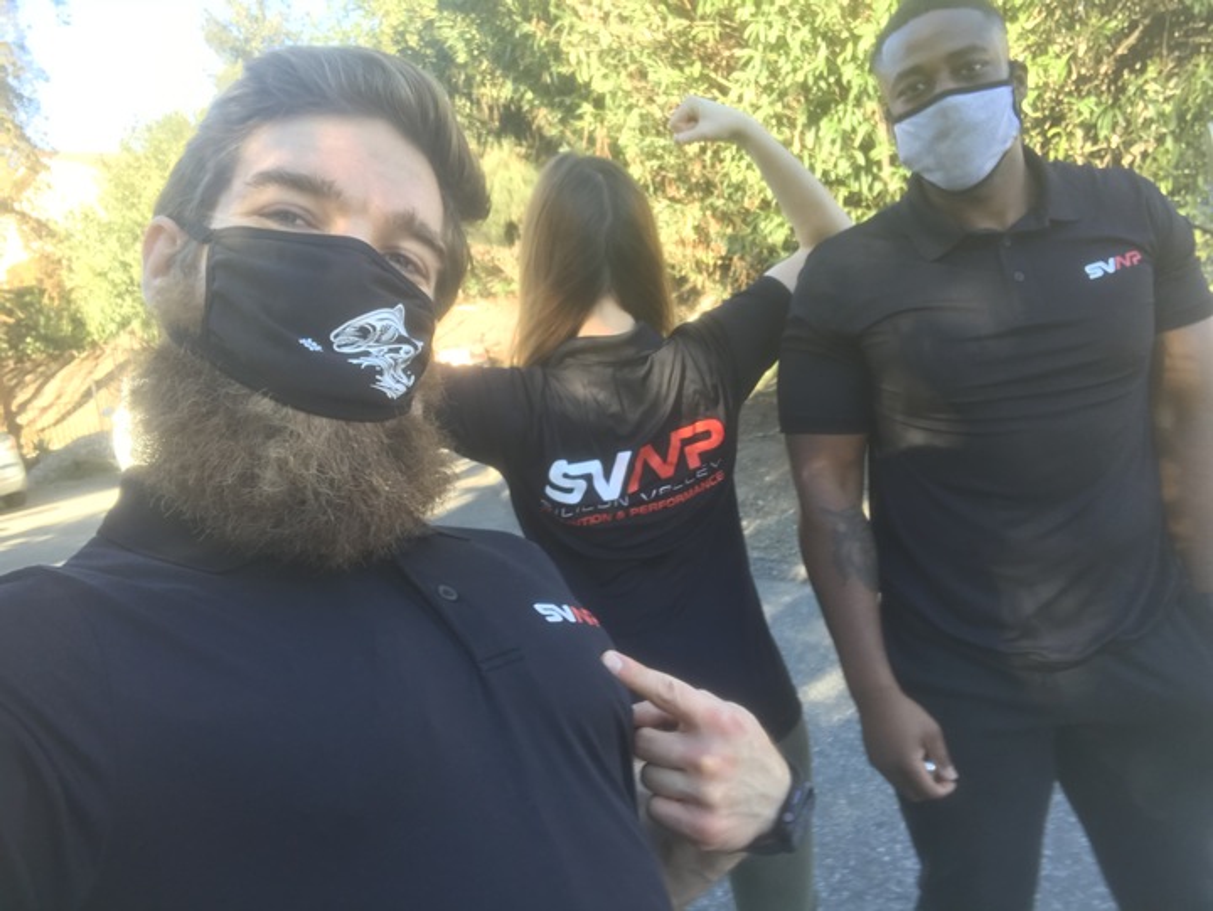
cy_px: 456
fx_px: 1122
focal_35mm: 32
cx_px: 606
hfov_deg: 56.8
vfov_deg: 44.2
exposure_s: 1/40
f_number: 2.2
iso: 25
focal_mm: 2.87
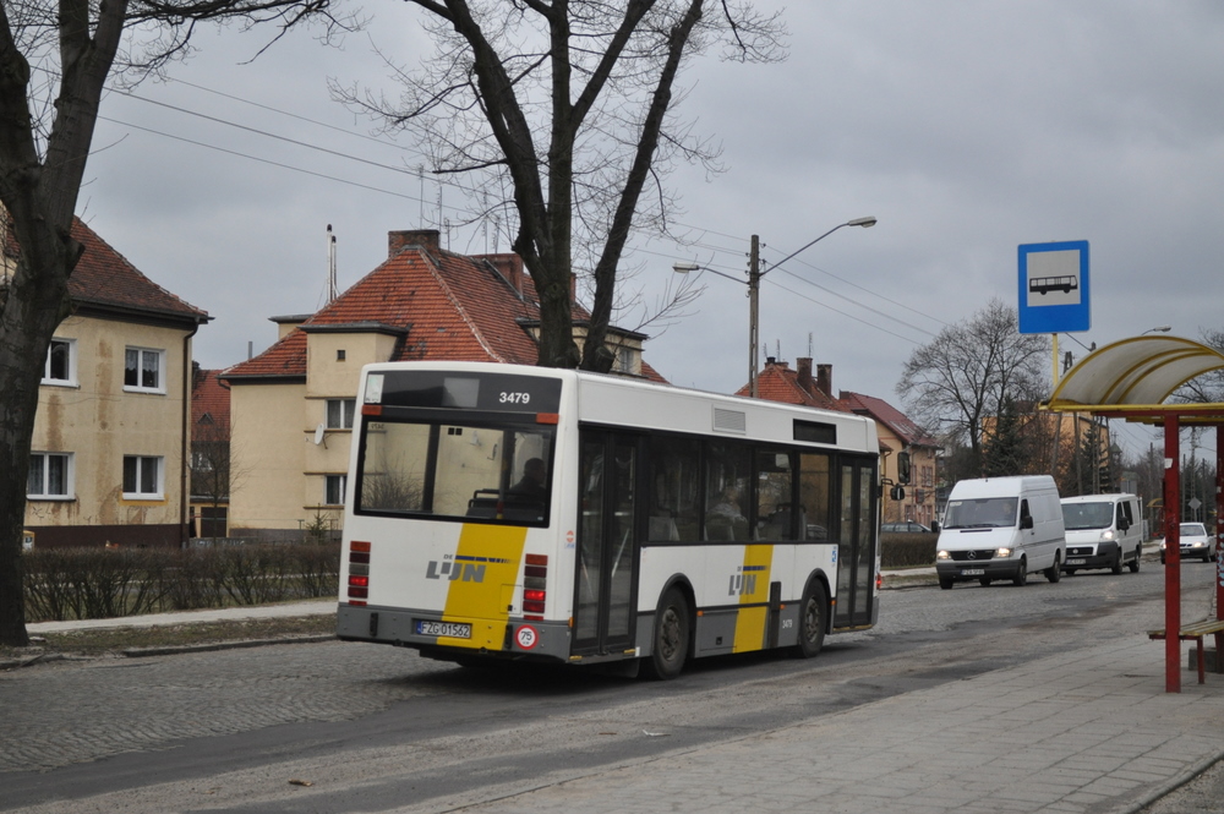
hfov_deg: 29.9
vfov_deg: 20.1
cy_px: 407
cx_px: 612
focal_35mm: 68
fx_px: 2293
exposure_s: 1/1000
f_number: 5.3
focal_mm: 45
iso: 800
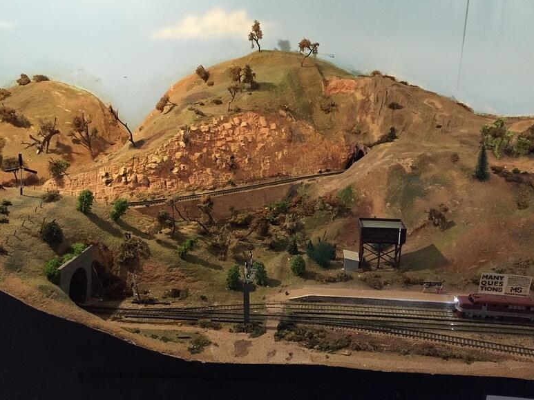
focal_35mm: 30
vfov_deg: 46.8
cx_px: 275
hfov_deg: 59.9
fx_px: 463
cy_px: 204
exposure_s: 1/17
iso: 320
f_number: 2.2
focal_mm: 4.15
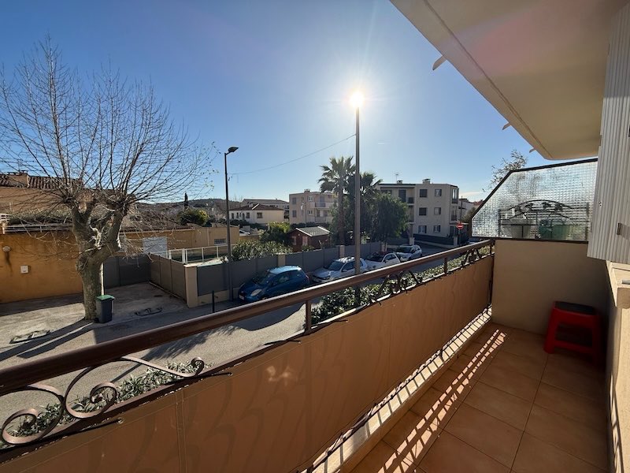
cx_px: 315
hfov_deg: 102.1
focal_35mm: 14
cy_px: 236
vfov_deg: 85.7
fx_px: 255
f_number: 2.2
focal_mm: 2.22
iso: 50
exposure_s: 1/2717
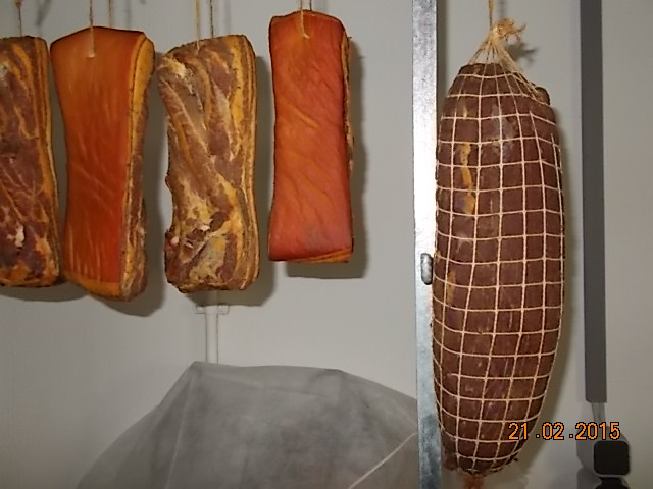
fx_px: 490
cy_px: 244
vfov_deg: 53.1
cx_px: 326
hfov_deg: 67.3
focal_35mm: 26
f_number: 3.2
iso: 200
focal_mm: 4.6
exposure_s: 1/25
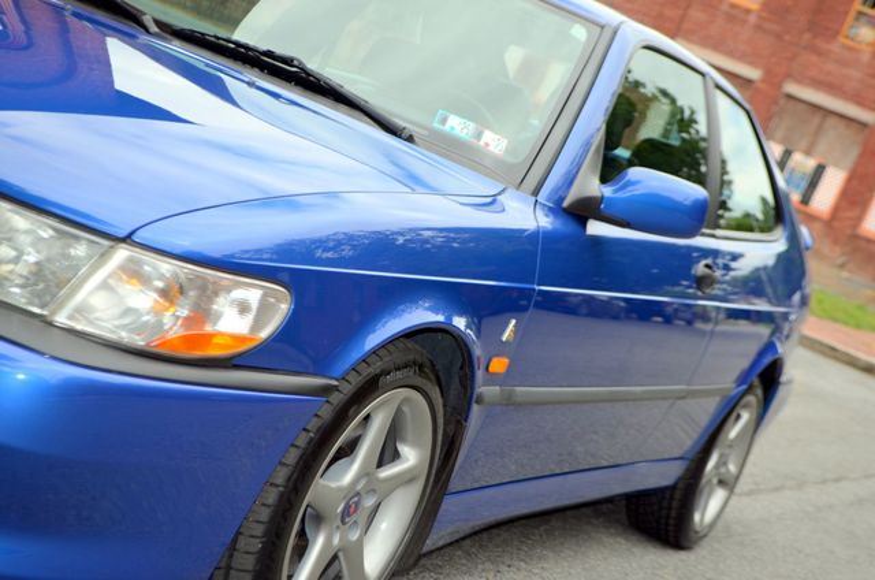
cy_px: 290
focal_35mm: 69
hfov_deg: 29.3
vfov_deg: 19.6
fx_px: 1674
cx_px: 438
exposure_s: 1/200
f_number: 5.3
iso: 100
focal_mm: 46
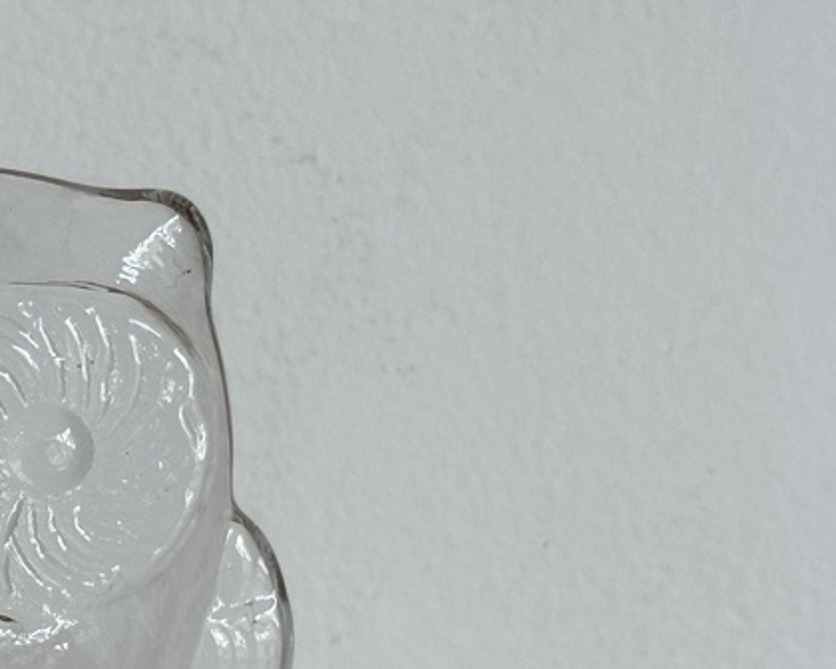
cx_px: -195
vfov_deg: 11.4
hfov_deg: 13.9
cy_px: 711
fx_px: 3315
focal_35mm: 134
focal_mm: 6.86
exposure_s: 1/120
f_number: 1.78
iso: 80
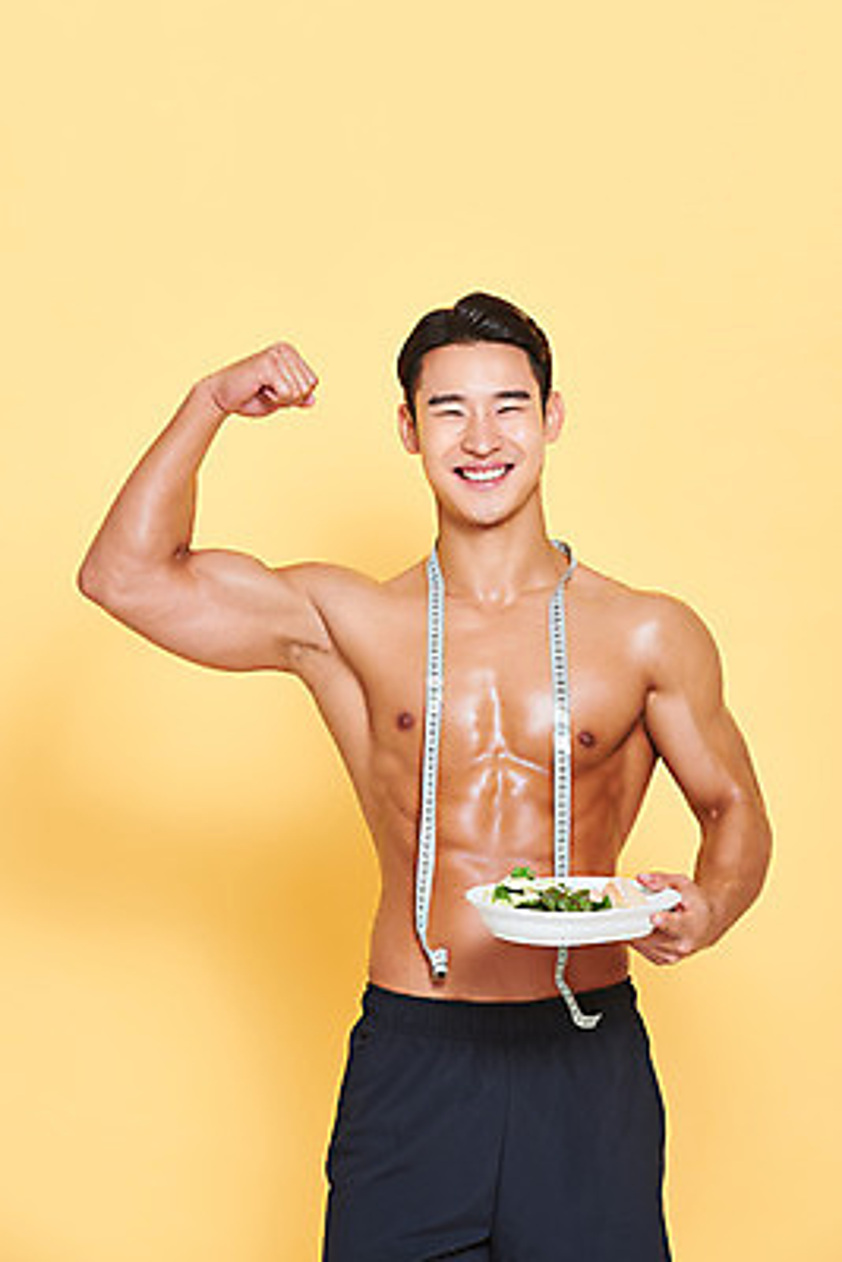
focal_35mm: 160
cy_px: 631
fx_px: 5608
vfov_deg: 12.8
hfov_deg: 8.6
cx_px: 421
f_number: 11
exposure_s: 1/125
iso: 100
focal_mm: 160
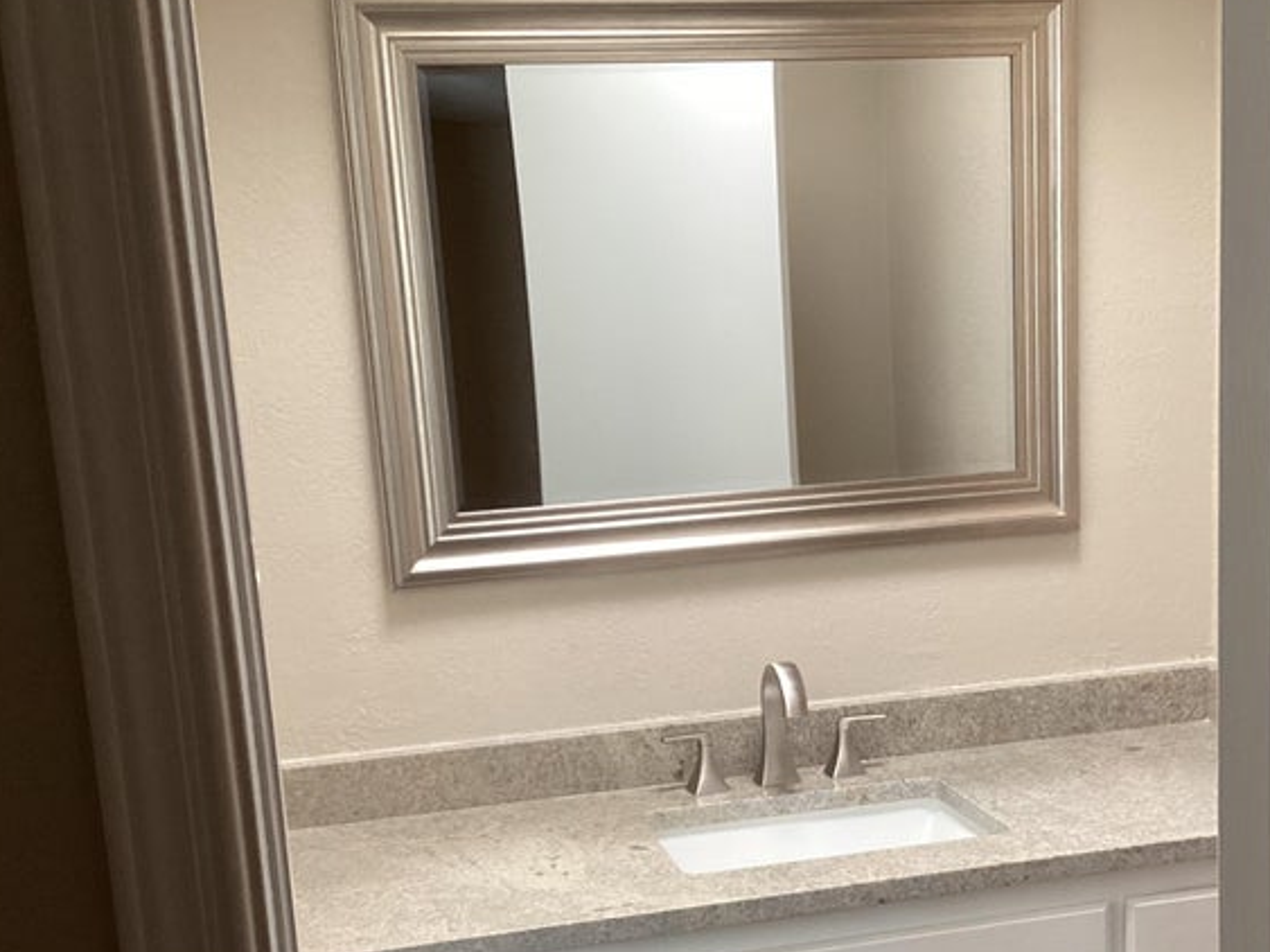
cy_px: 690
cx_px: 766
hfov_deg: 40.3
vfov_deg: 30.5
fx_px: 1724
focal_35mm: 47
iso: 160
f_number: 2.4
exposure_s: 1/60
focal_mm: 3.3
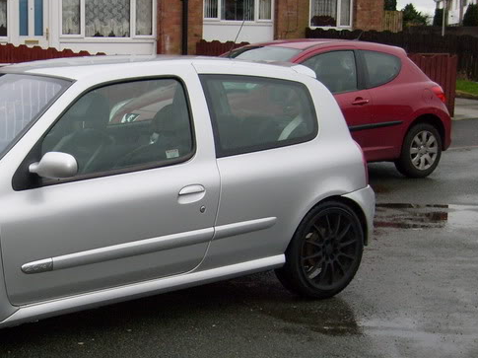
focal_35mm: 71
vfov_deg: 20.5
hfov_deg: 26.9
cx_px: 94
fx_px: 980
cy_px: 267
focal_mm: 7.2
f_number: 3
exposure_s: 1/30
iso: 80
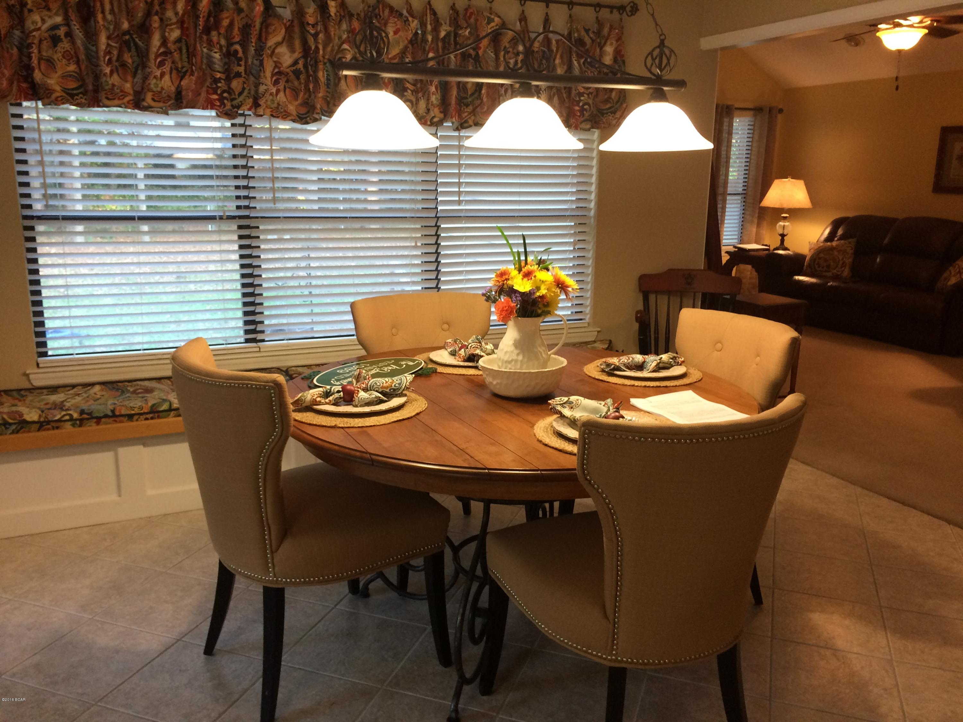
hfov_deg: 61.7
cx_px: 482
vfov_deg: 48.2
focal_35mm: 29
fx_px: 807
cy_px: 361
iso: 100
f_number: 2.2
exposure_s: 1/30
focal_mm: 4.15
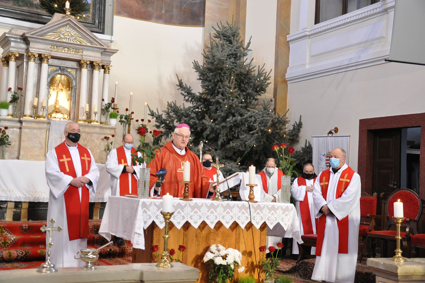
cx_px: 212
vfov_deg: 26.4
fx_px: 601
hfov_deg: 38.9
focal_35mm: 51
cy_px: 142
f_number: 5
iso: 1600
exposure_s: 1/50
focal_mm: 34
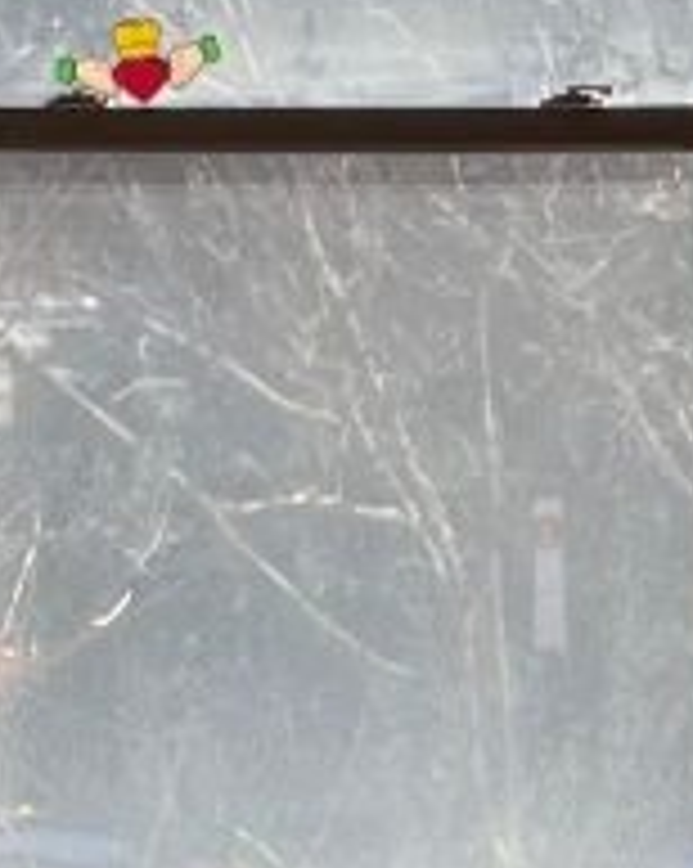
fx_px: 6805
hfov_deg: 5.8
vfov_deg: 7.0
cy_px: 1754
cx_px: 972
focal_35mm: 265
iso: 32
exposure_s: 1/682
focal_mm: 4.2
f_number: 1.6
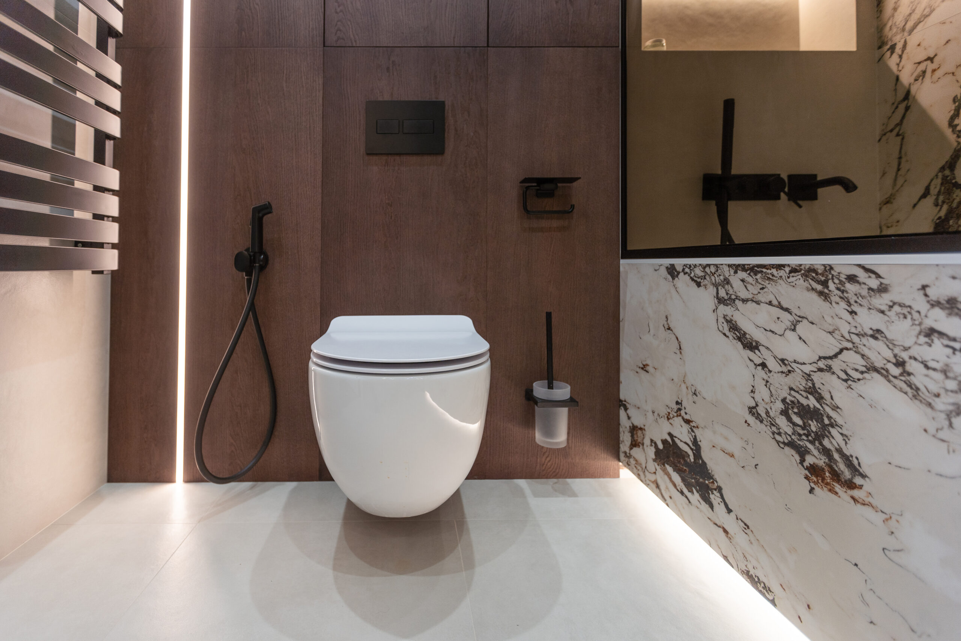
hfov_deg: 96.7
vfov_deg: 73.8
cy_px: 320
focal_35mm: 16
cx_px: 480
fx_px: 427
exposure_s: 1/60
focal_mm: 16
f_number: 2.8
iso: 250
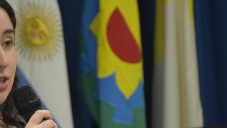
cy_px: 101
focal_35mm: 254
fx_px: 1529
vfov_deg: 4.8
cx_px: 66
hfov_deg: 8.5
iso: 1600
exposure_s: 1/100
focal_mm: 95
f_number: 5.3
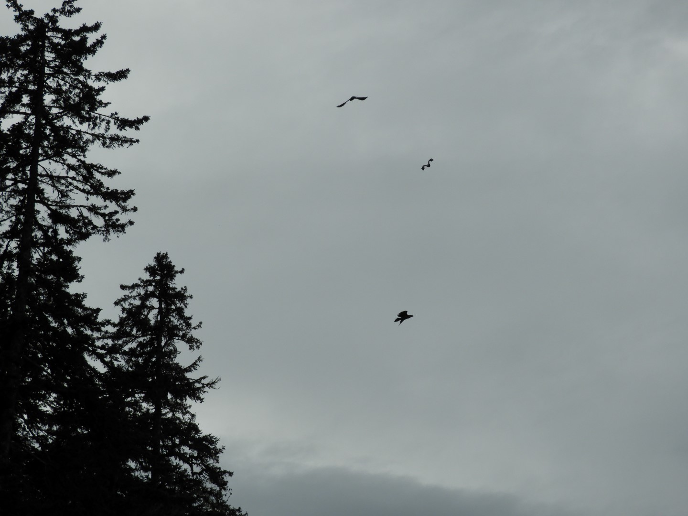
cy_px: 258
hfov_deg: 14.6
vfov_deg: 11.0
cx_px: 344
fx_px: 2683
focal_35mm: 135
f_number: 5
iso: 100
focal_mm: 24.2
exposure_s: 1/1250
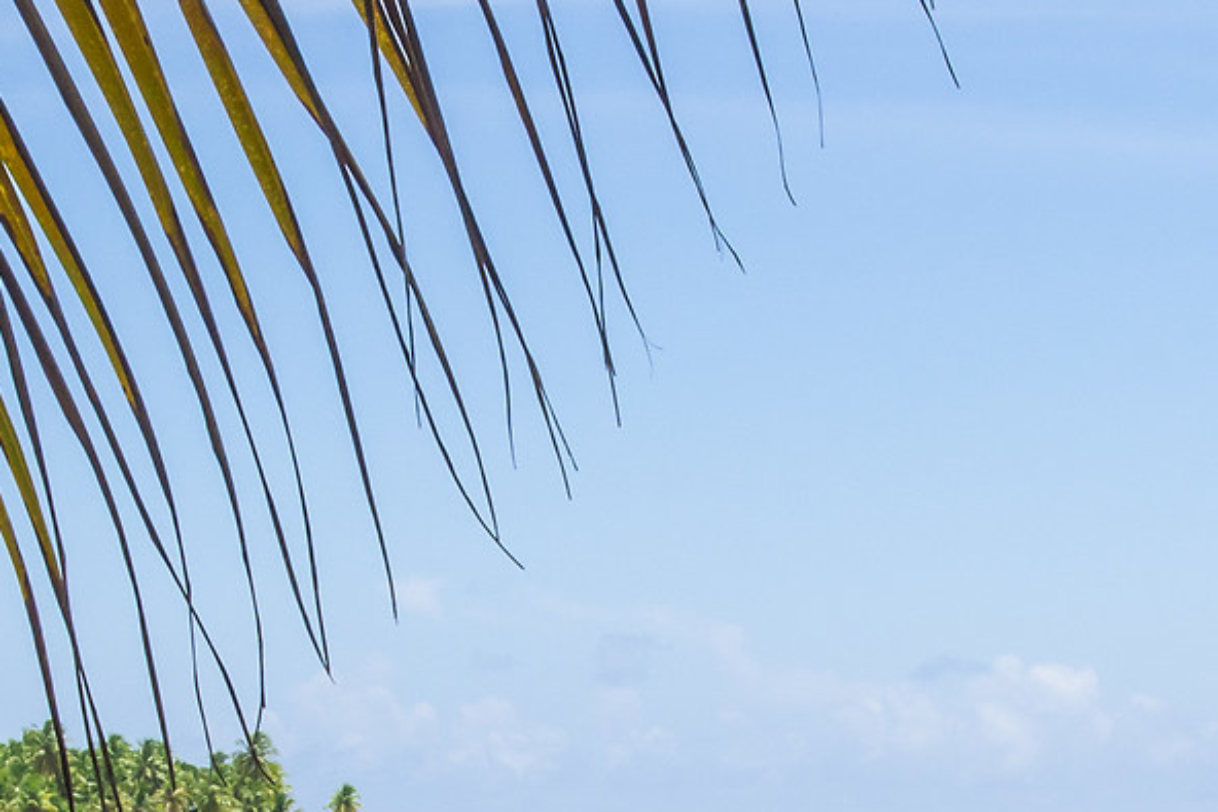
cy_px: 1312
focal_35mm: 146
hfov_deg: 14.1
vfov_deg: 9.1
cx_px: 646
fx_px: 4941
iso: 400
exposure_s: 1/500
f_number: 11
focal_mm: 24
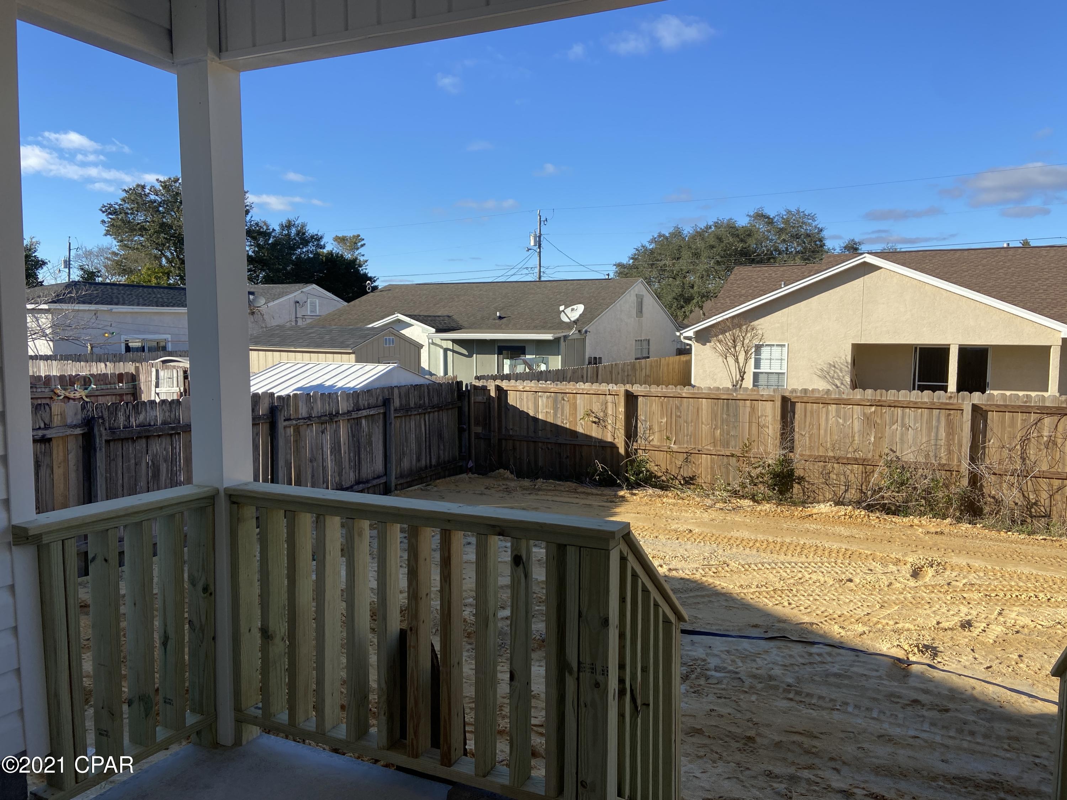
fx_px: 801
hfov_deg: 67.3
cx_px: 534
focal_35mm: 26
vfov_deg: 53.1
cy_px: 400
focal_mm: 4.25
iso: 32
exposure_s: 1/1727
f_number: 1.8
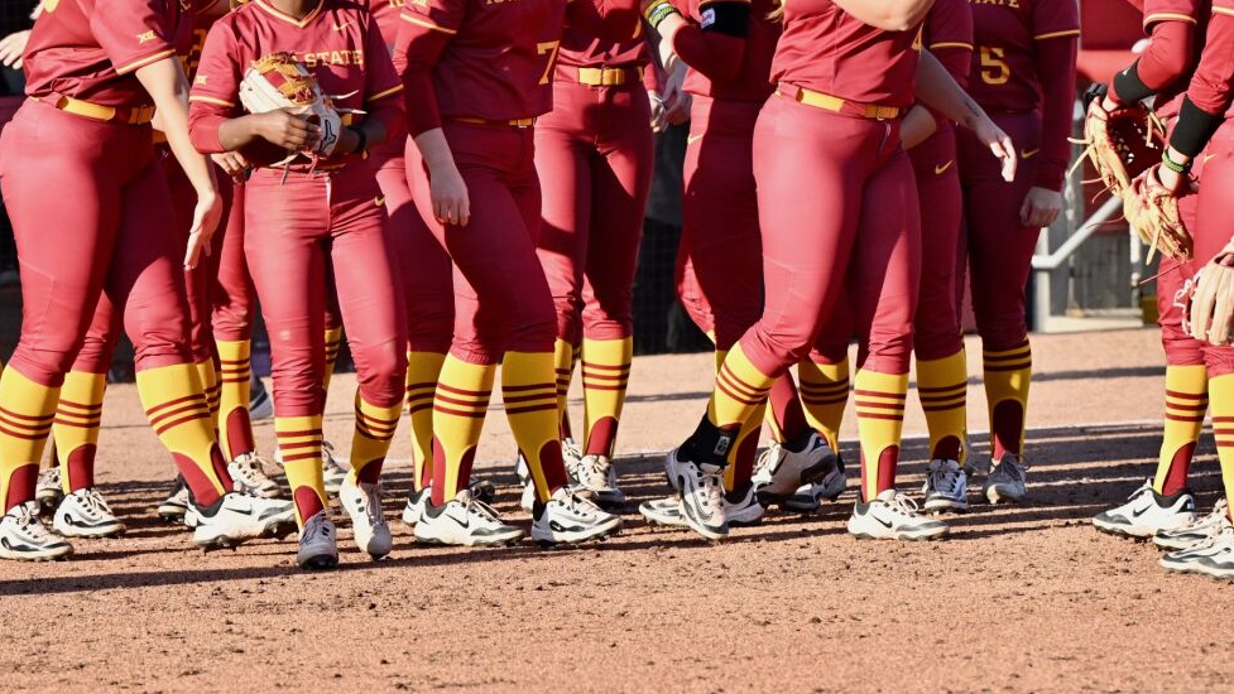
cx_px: 392
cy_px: 84
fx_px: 12371
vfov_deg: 3.2
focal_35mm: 378
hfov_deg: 5.7
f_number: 5.6
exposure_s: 1/2500
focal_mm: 200
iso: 800
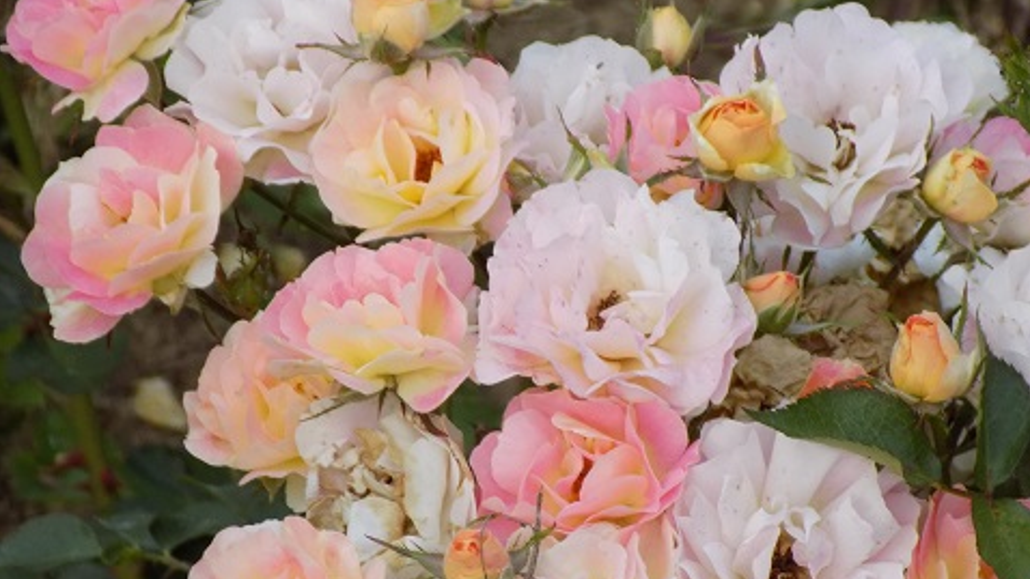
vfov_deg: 5.8
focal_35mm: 208
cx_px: 515
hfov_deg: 10.4
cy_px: 368
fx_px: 5681
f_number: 5.4
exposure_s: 1/30
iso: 200
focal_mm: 33.7
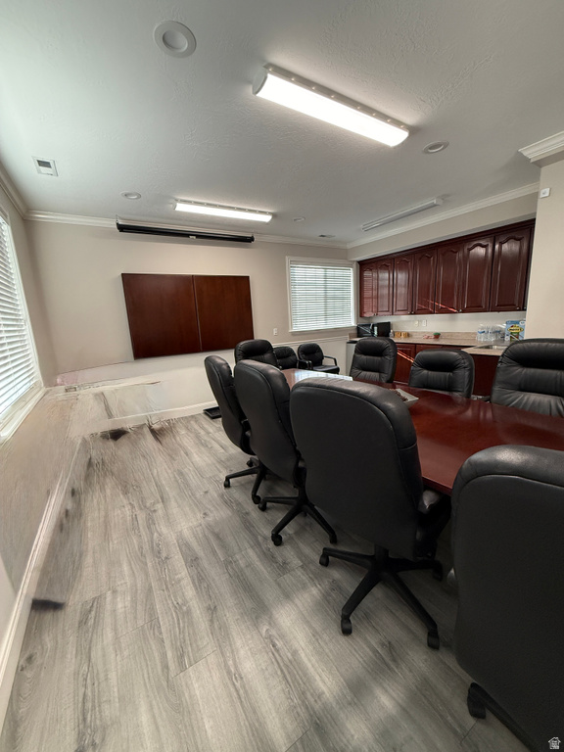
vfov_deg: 102.1
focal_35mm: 14
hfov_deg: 85.7
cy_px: 376
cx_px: 282
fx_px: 304
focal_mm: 2.22
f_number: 2.2
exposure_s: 1/120
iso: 320
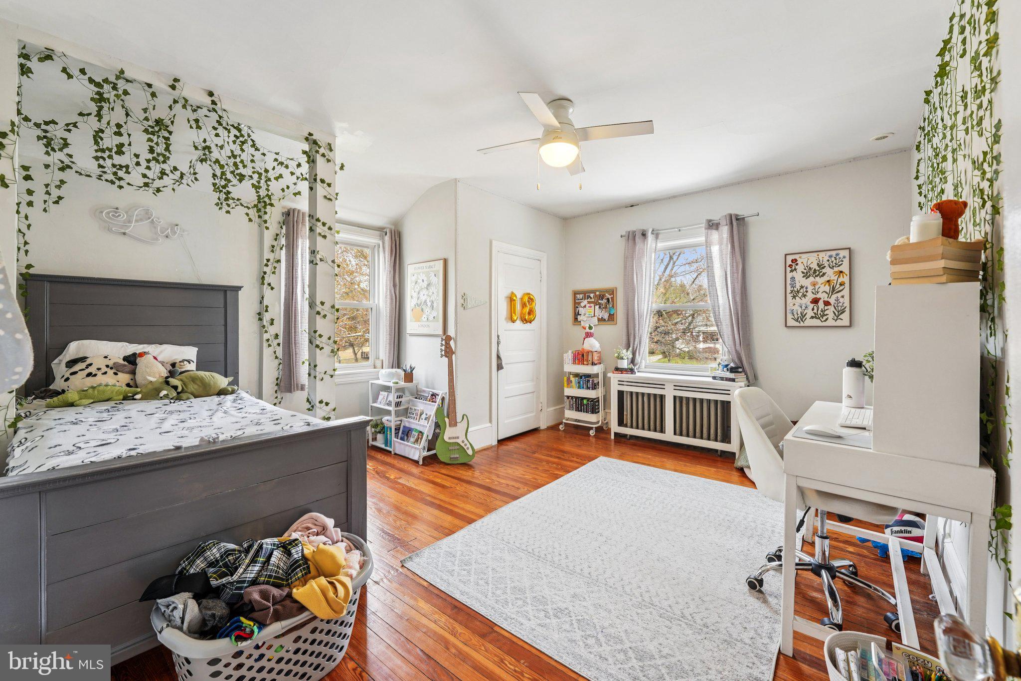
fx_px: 397
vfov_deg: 81.2
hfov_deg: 104.3
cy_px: 340
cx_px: 510
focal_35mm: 14
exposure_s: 1/15
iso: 500
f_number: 8
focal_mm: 14
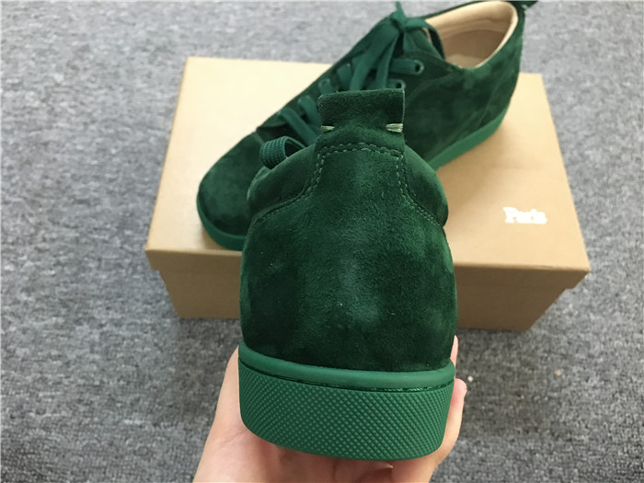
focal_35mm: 29
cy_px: 242
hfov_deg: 61.7
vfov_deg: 48.2
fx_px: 540
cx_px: 322
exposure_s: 1/17
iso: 320
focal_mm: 4.15
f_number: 2.2
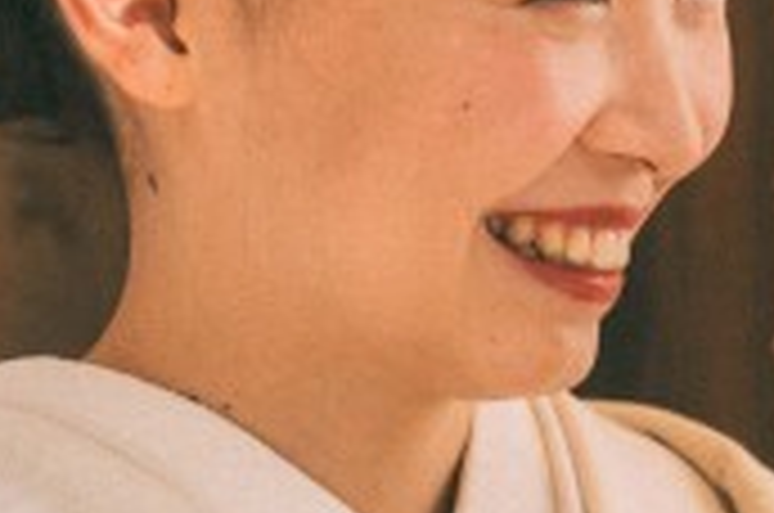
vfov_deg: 6.2
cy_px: 605
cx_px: 1030
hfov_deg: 9.2
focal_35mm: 219
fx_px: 4700
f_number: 3.5
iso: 200
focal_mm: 47
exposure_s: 1/100
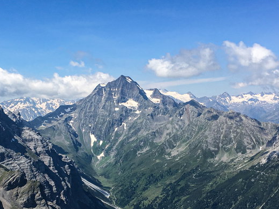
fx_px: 460
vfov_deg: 25.3
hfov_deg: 33.7
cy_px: 165
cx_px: 112
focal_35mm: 57
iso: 25
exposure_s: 1/1748
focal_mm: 4.15
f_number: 2.2
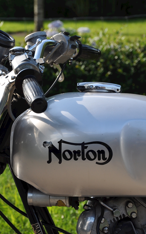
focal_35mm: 152
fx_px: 967
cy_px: 117
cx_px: 64
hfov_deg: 8.6
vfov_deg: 13.8
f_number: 7.1
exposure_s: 1/200
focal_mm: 66
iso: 200
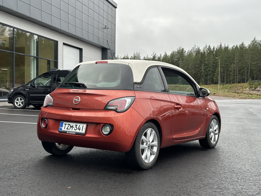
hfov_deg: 39.7
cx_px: 130
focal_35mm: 48
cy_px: 98
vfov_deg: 30.3
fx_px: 362
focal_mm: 6.86
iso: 64
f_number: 1.78
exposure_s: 1/396
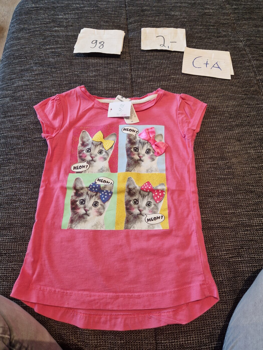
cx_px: 132
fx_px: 233
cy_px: 175
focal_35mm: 23
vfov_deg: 73.9
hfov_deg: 58.9
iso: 160
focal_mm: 5.4
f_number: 1.8
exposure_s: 1/100
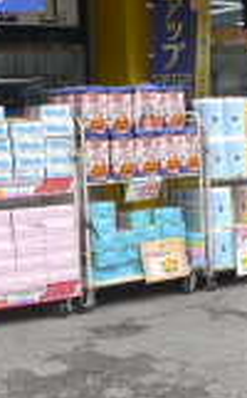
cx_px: 205
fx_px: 822
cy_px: 94
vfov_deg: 26.8
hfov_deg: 16.9
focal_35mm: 76
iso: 80
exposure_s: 1/400
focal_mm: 3.9
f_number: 2.8
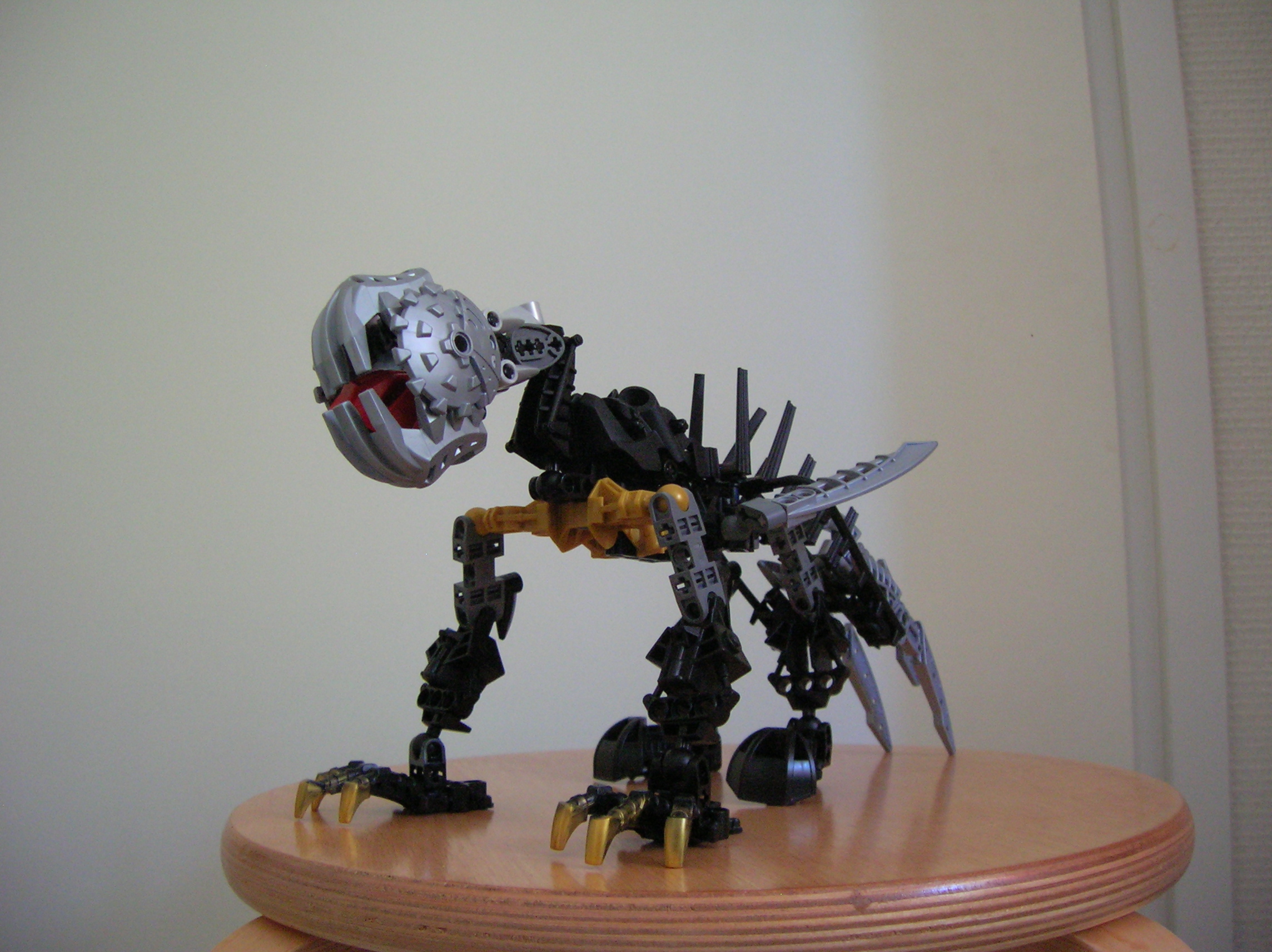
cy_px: 476
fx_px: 1248
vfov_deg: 41.7
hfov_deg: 54.0
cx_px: 636
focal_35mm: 34
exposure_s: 1/4
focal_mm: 5.7
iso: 191
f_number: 2.9
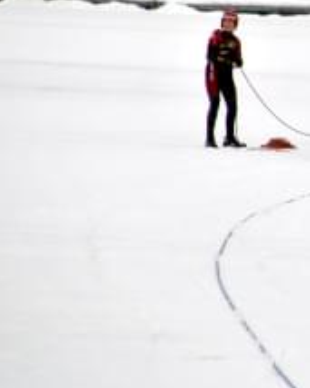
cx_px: 430
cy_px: 90
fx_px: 9824
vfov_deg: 2.3
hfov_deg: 1.8
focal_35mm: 856
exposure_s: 1/500
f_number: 6.3
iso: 200
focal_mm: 200
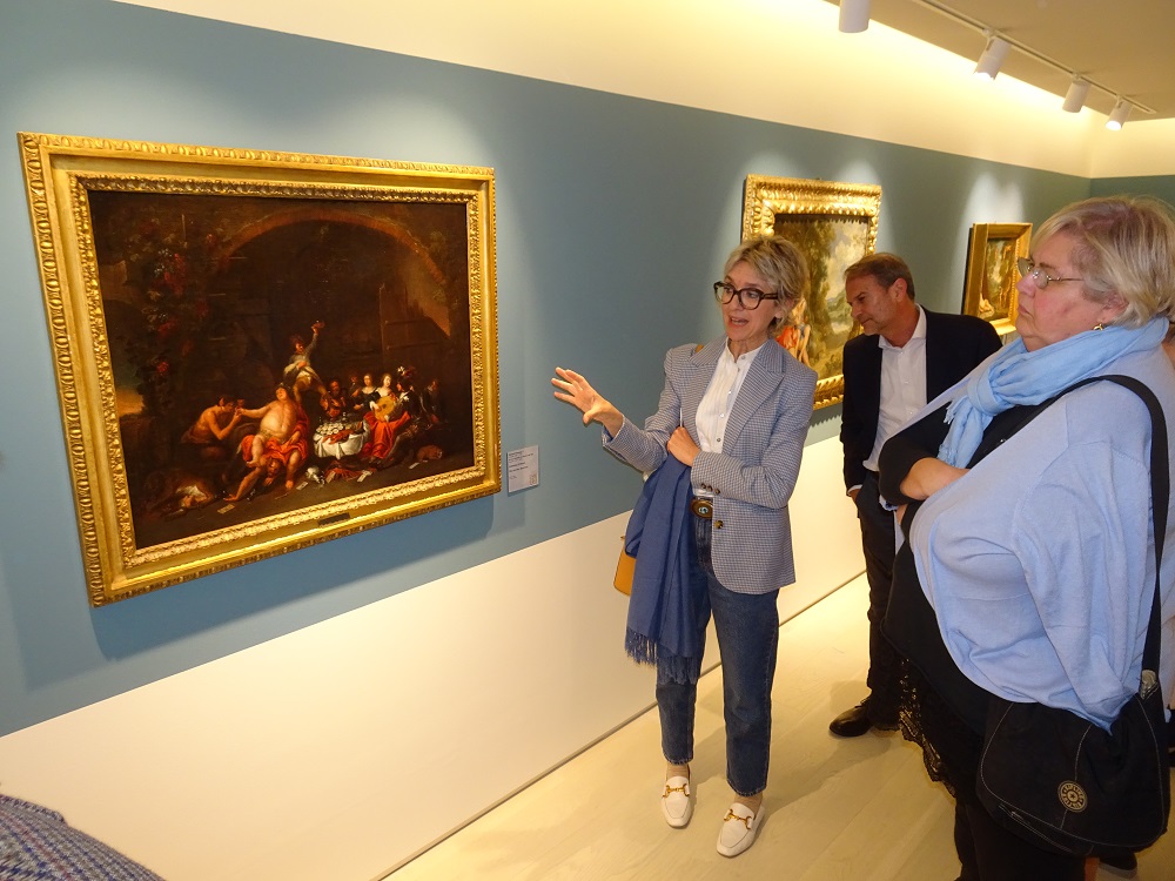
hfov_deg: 71.6
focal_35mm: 24
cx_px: 588
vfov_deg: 56.8
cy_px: 440
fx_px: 815
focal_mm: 4.1
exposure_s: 1/30
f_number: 3.5
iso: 200
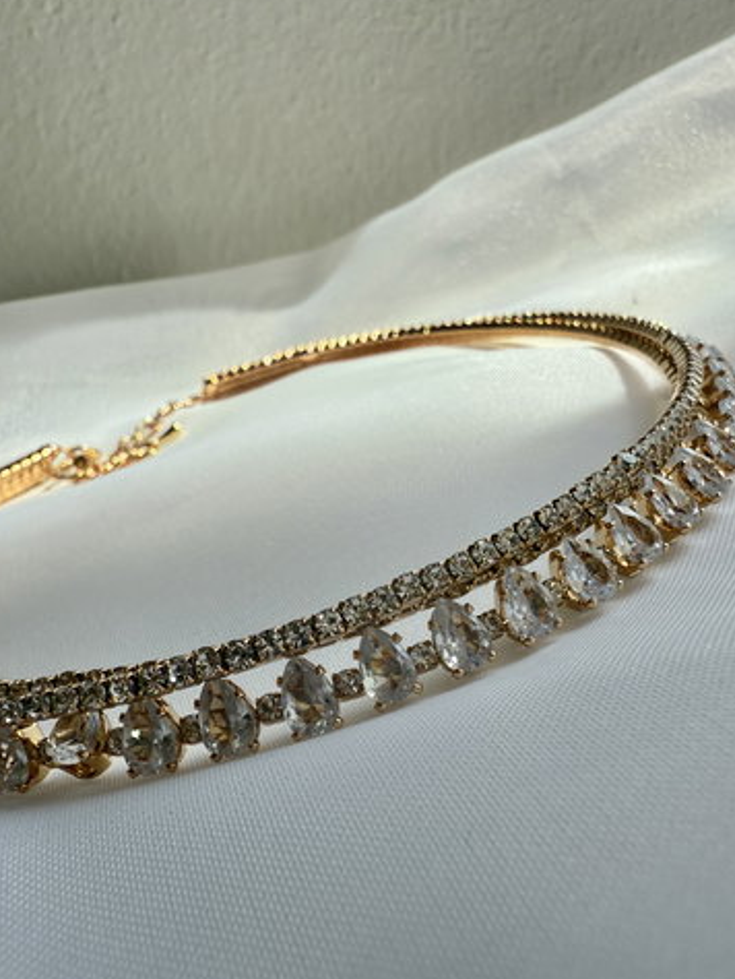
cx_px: 390
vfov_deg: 65.2
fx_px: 764
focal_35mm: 27
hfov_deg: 51.4
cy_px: 536
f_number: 2.2
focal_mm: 2.22
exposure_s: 1/1217
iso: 40
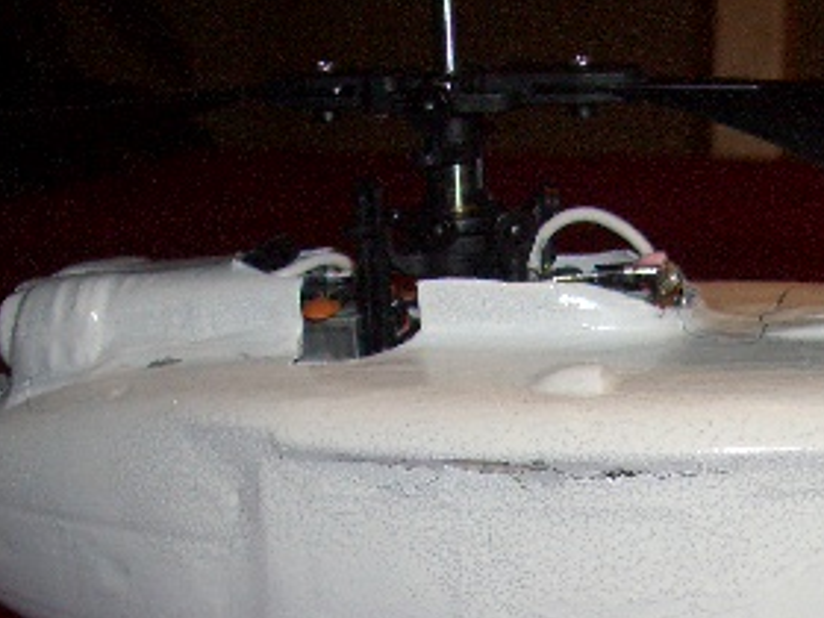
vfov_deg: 17.7
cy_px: 695
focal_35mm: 80
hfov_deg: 24.1
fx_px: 1904
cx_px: 633
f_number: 2.6
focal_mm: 5.8
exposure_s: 1/60
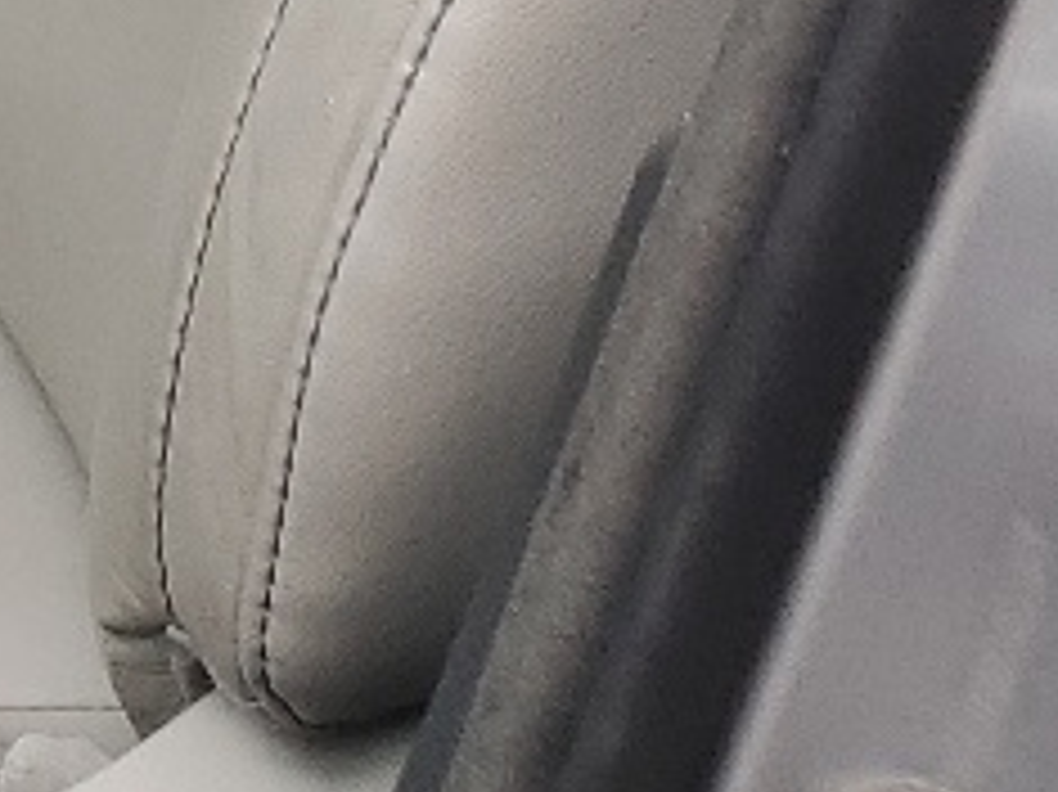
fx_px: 5407
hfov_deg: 9.4
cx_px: -1873
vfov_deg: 7.9
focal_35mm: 177
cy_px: -940
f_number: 1.5
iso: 50
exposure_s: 1/256
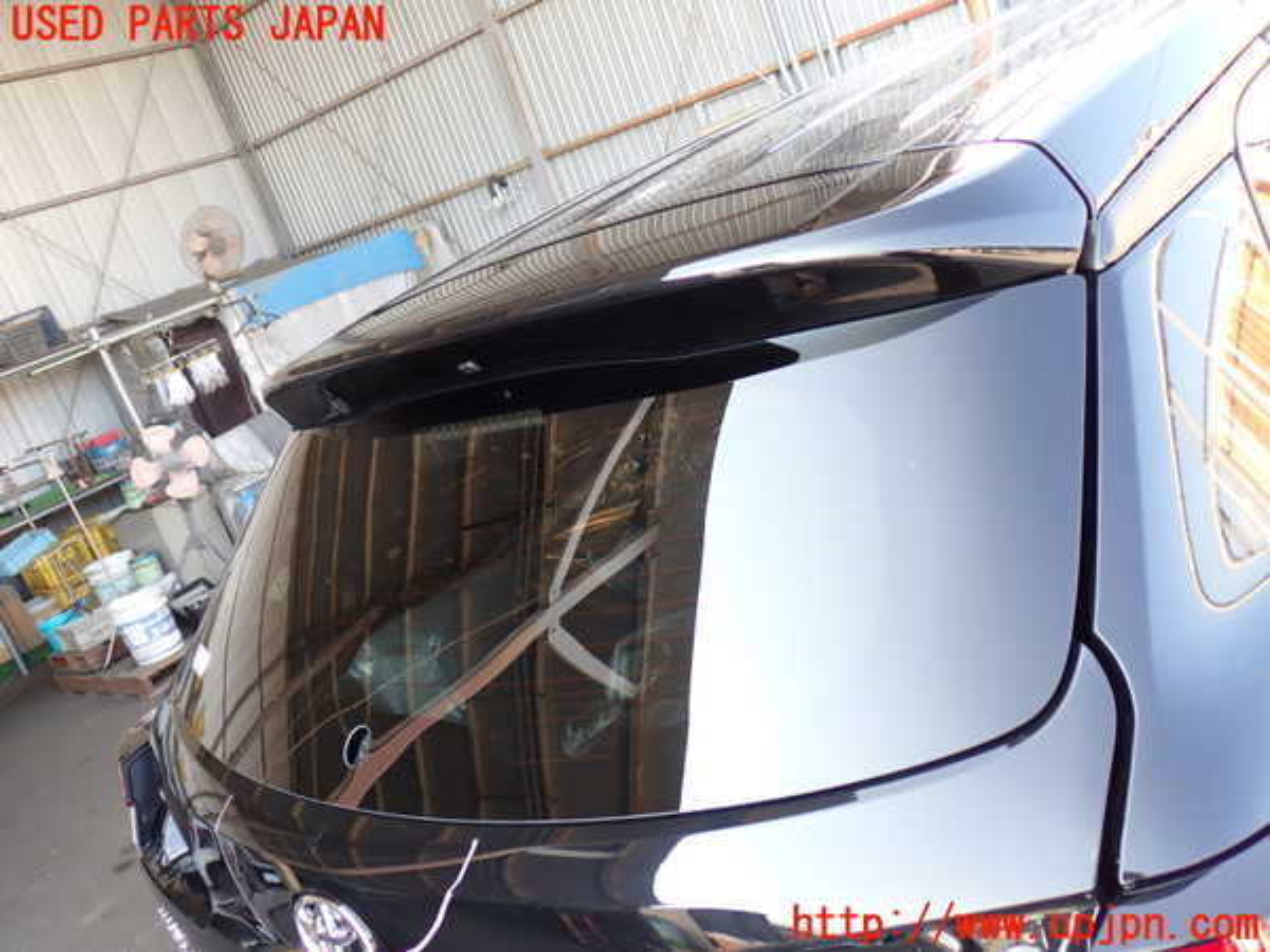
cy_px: 476
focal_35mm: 32
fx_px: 1174
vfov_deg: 44.2
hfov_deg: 56.8
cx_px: 635
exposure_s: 1/60
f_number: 2.4
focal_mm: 5.79
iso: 100
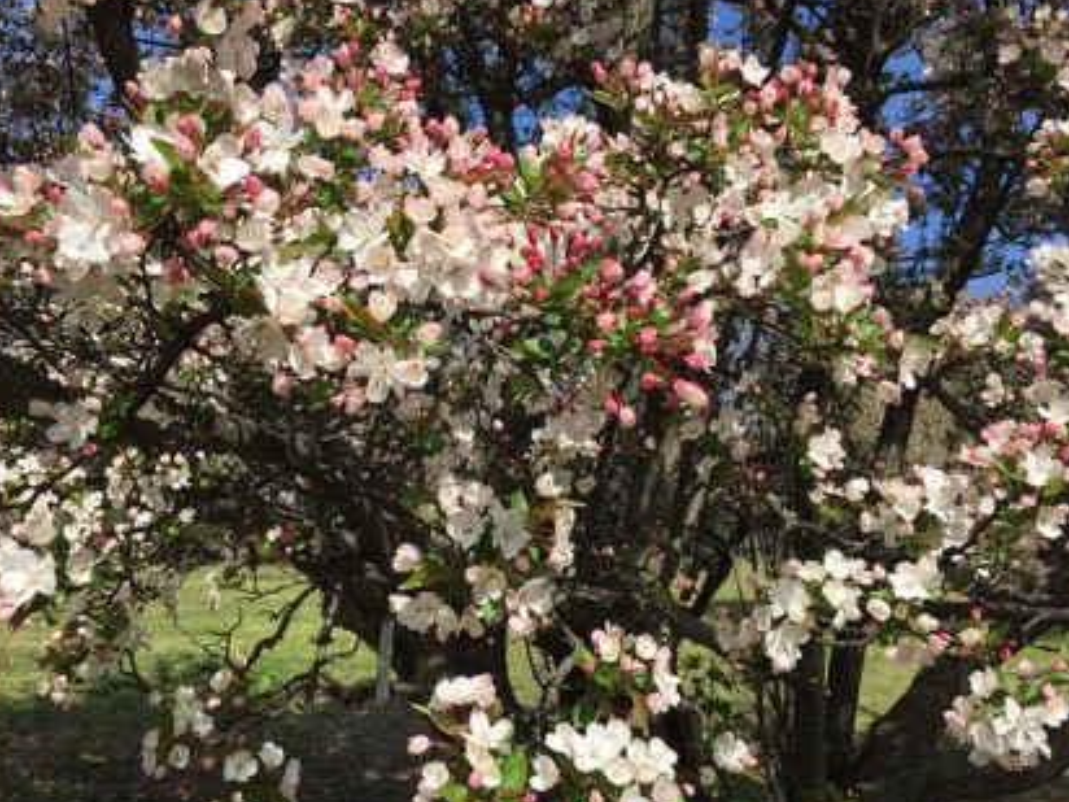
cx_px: 542
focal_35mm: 31
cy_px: 395
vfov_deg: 45.4
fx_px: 957
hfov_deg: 58.3
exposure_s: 1/2083
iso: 32
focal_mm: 4.15
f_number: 2.2
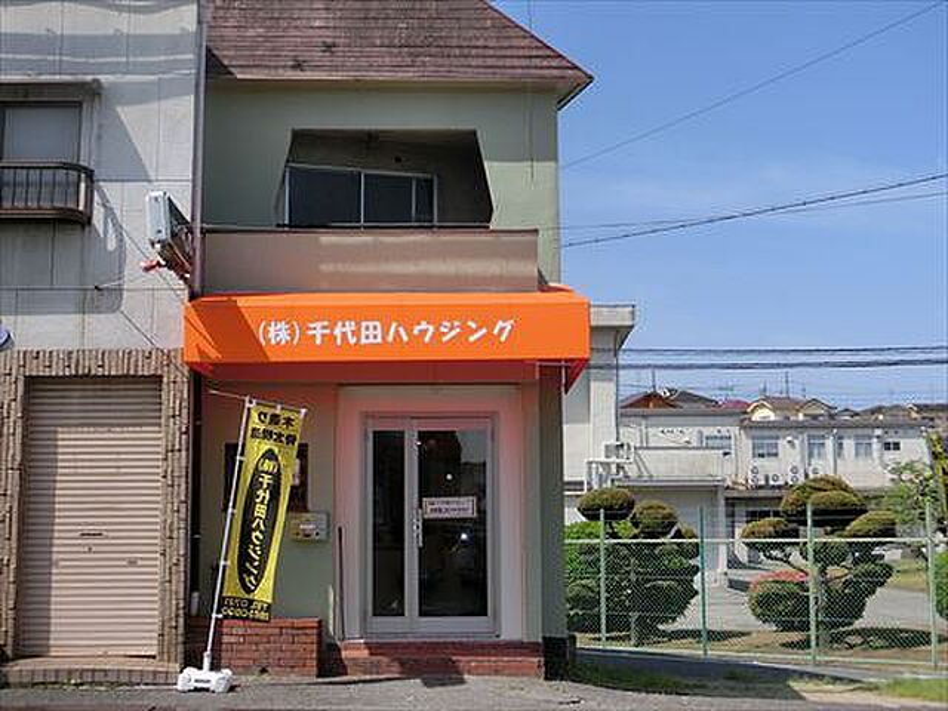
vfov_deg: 28.0
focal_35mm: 52
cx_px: 474
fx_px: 1424
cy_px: 356
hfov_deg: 36.8
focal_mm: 9.3
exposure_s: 1/640
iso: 80
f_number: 4.7
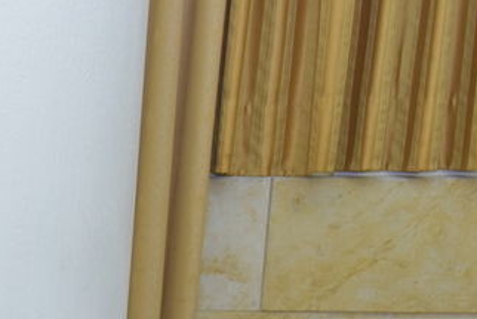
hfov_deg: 13.1
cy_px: 573
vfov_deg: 9.4
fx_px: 1842
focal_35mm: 139
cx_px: -422
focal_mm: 32
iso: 2500
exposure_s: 1/200
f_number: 5.6
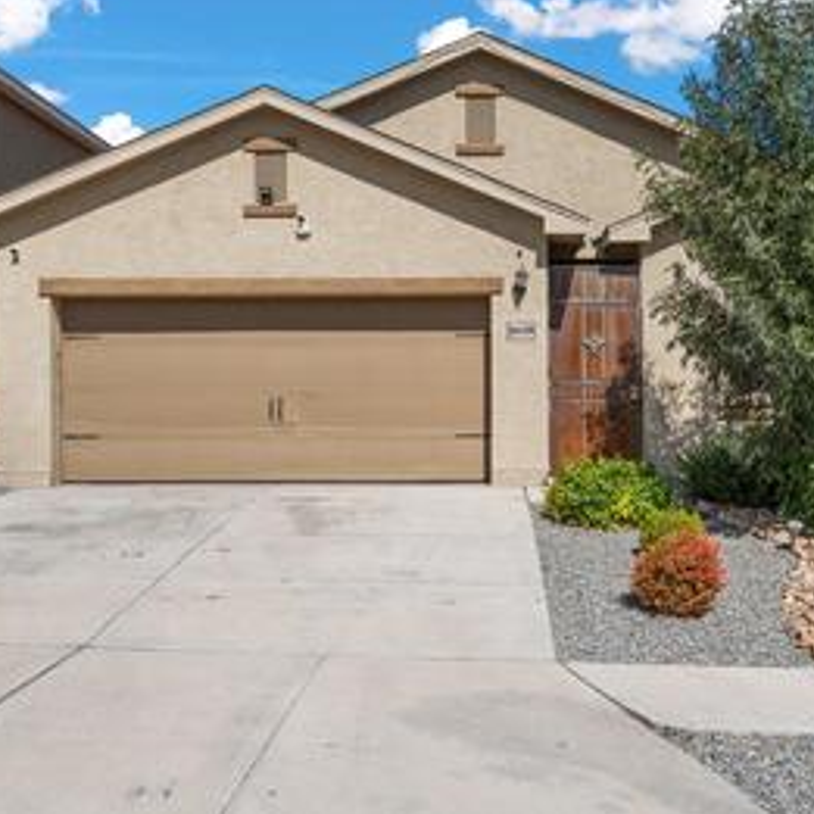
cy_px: 404
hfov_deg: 38.9
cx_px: 505
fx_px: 1144
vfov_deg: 39.2
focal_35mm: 43
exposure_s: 1/320
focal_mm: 33
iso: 320
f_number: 9
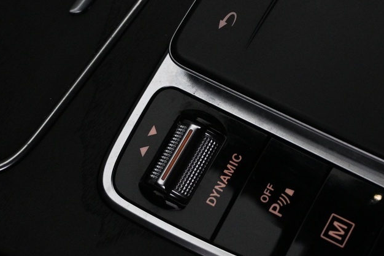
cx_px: 380
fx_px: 952
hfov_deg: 22.0
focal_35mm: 89
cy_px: 52
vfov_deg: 15.2
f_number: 4.2
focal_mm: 23
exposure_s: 1/80
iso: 1600
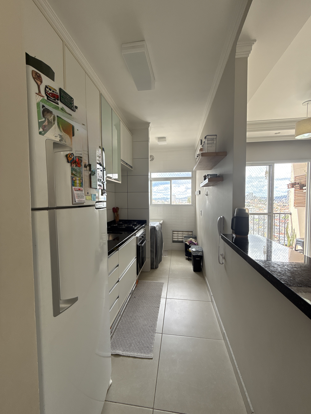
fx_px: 168
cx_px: 156
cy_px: 207
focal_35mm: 14
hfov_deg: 85.7
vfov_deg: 102.1
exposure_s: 1/120
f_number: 2.2
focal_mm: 2.22
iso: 64
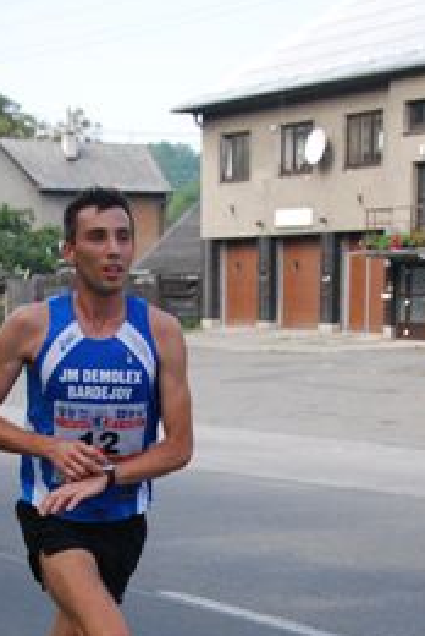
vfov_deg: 20.3
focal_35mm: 97
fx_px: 1713
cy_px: 641
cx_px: 164
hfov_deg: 14.1
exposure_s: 1/500
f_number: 4.2
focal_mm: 28
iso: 320
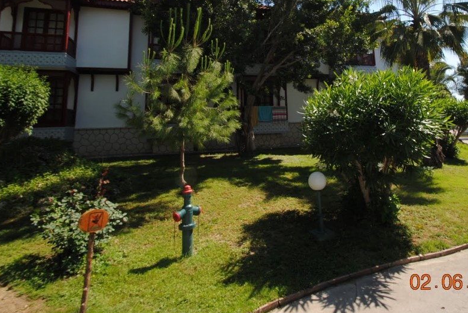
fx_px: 286
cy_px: 87
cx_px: 302
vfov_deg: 55.3
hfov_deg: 76.6
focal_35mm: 22
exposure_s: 1/200
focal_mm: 10
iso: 100
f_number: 8
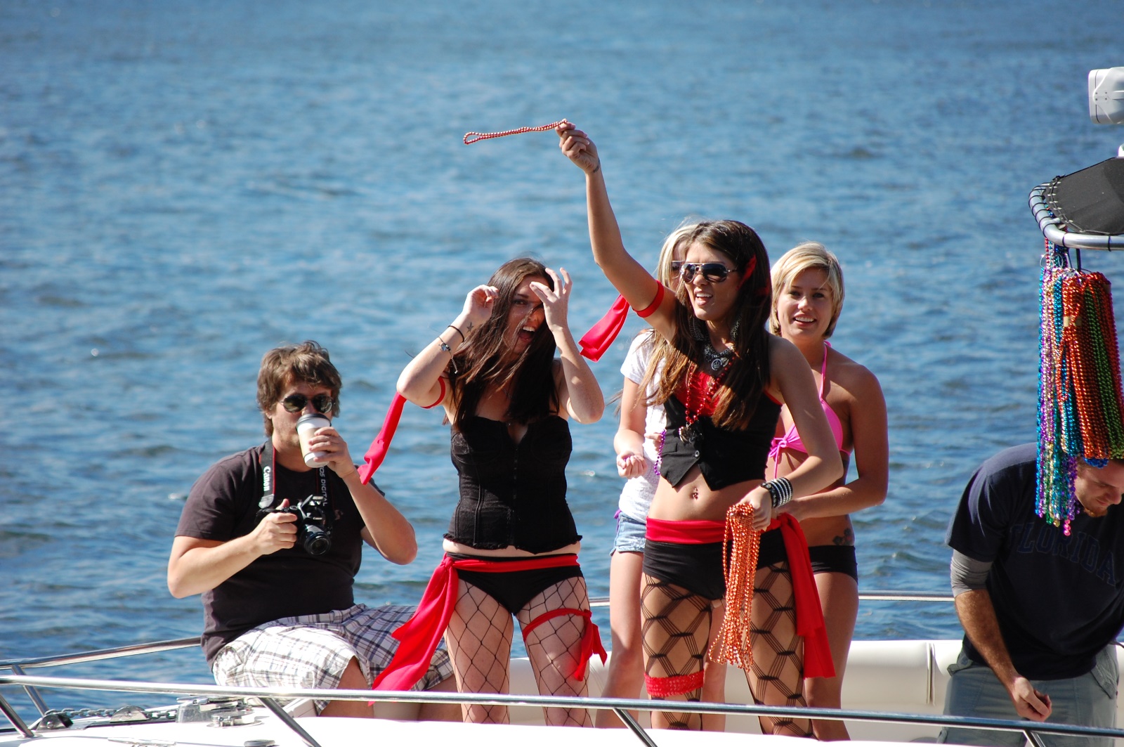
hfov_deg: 6.9
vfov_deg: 4.6
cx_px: 562
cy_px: 374
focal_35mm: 300
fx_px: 9356
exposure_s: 1/1000
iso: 400
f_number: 5.6
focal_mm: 200
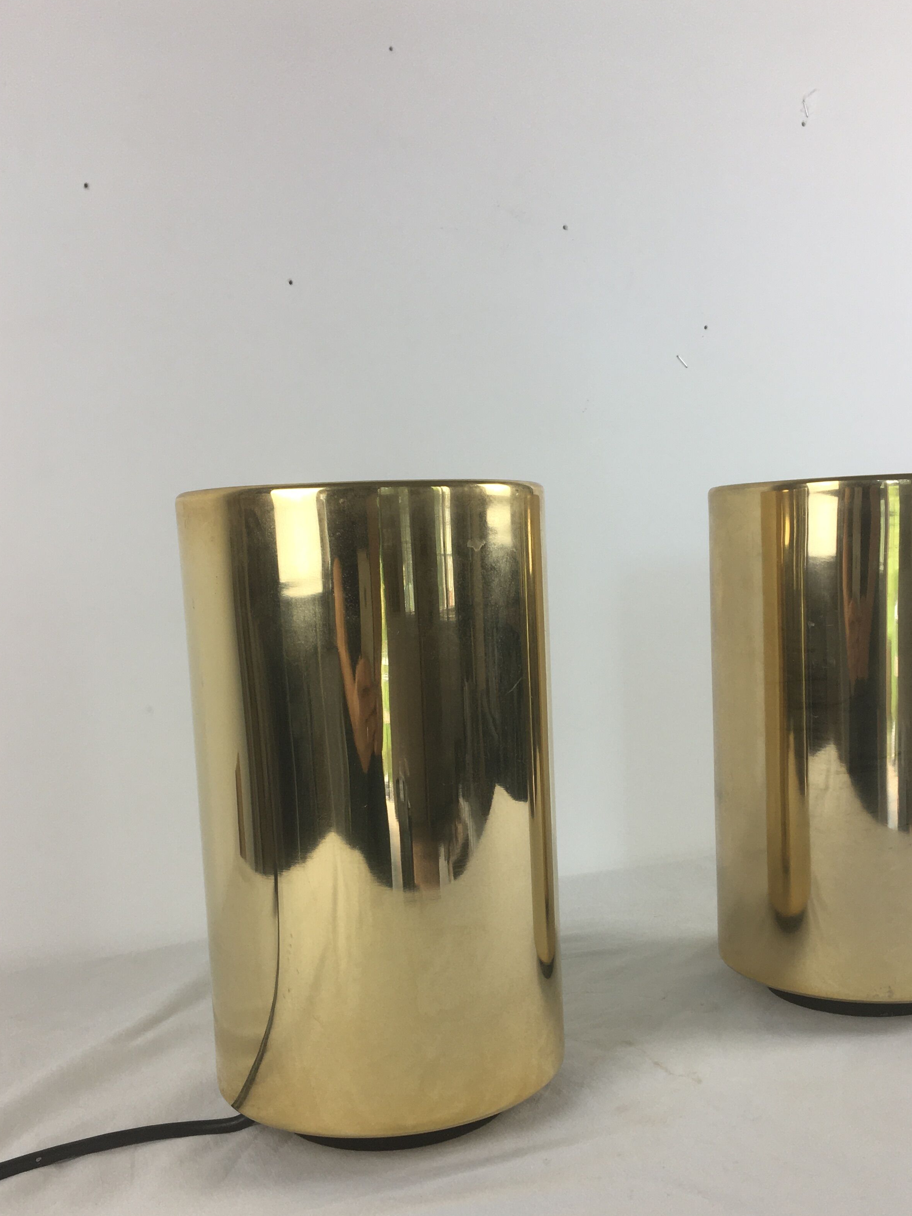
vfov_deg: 49.9
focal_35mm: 37
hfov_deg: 38.6
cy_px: 715
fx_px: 1300
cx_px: 522
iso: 32
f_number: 2.2
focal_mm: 4.15
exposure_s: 1/50
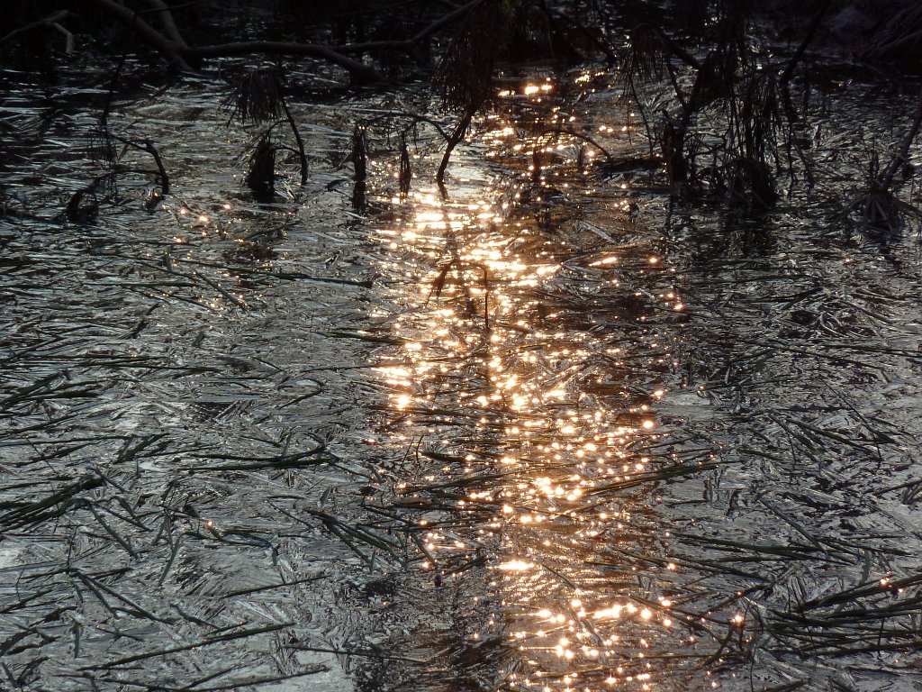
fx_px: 7991
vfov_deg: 5.0
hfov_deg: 6.6
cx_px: 461
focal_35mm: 300
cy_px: 346
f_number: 4.9
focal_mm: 49.2
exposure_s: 1/125
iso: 160
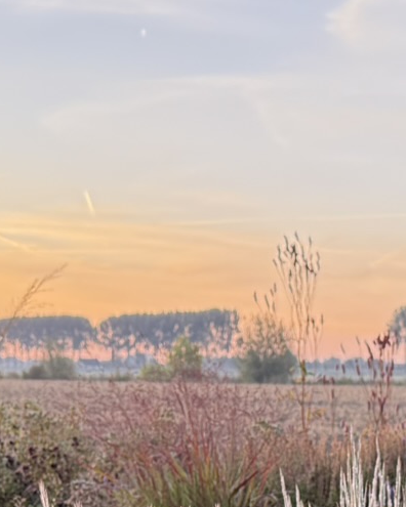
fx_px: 1457
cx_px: 202
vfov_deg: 18.2
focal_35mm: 97
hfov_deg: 15.9
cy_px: 686
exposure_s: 1/130
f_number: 1.78
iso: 200
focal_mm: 6.76
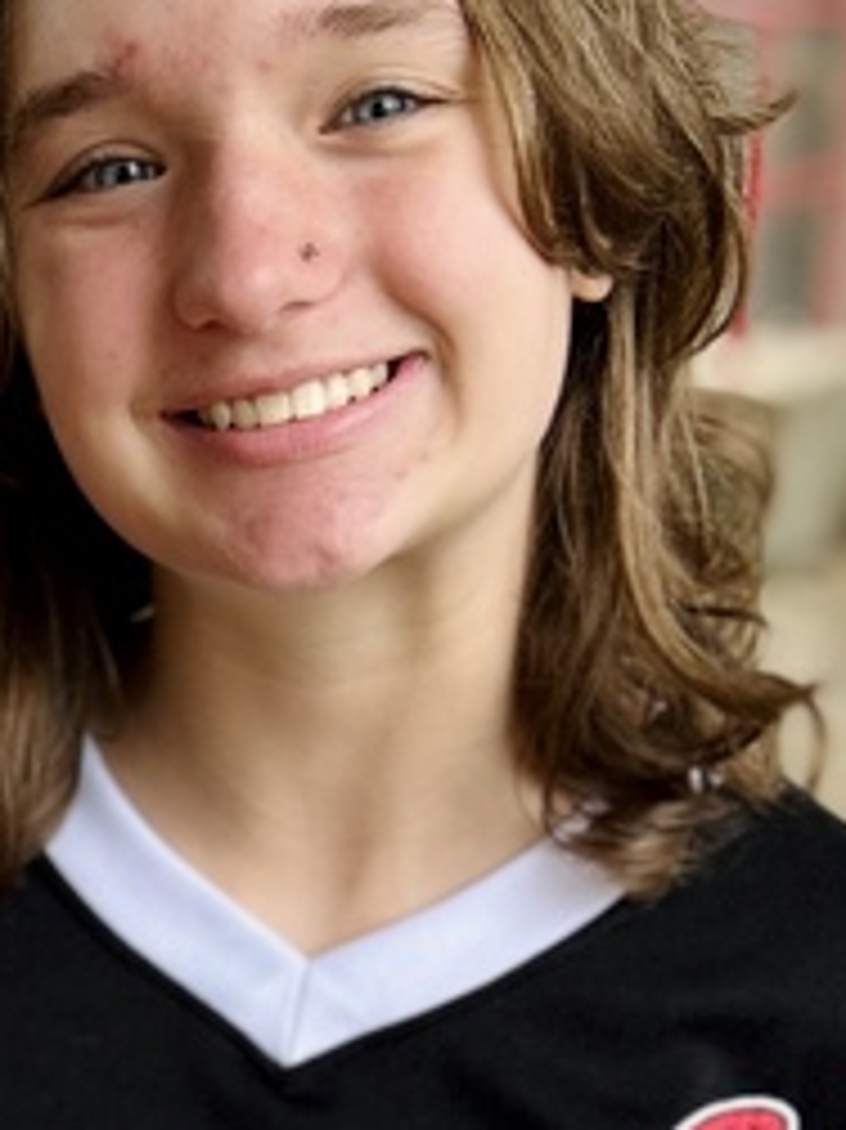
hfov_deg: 13.5
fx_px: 3457
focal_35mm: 106
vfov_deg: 17.7
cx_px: -238
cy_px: 1337
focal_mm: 5.7
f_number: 1.5
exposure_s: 1/121
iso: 40
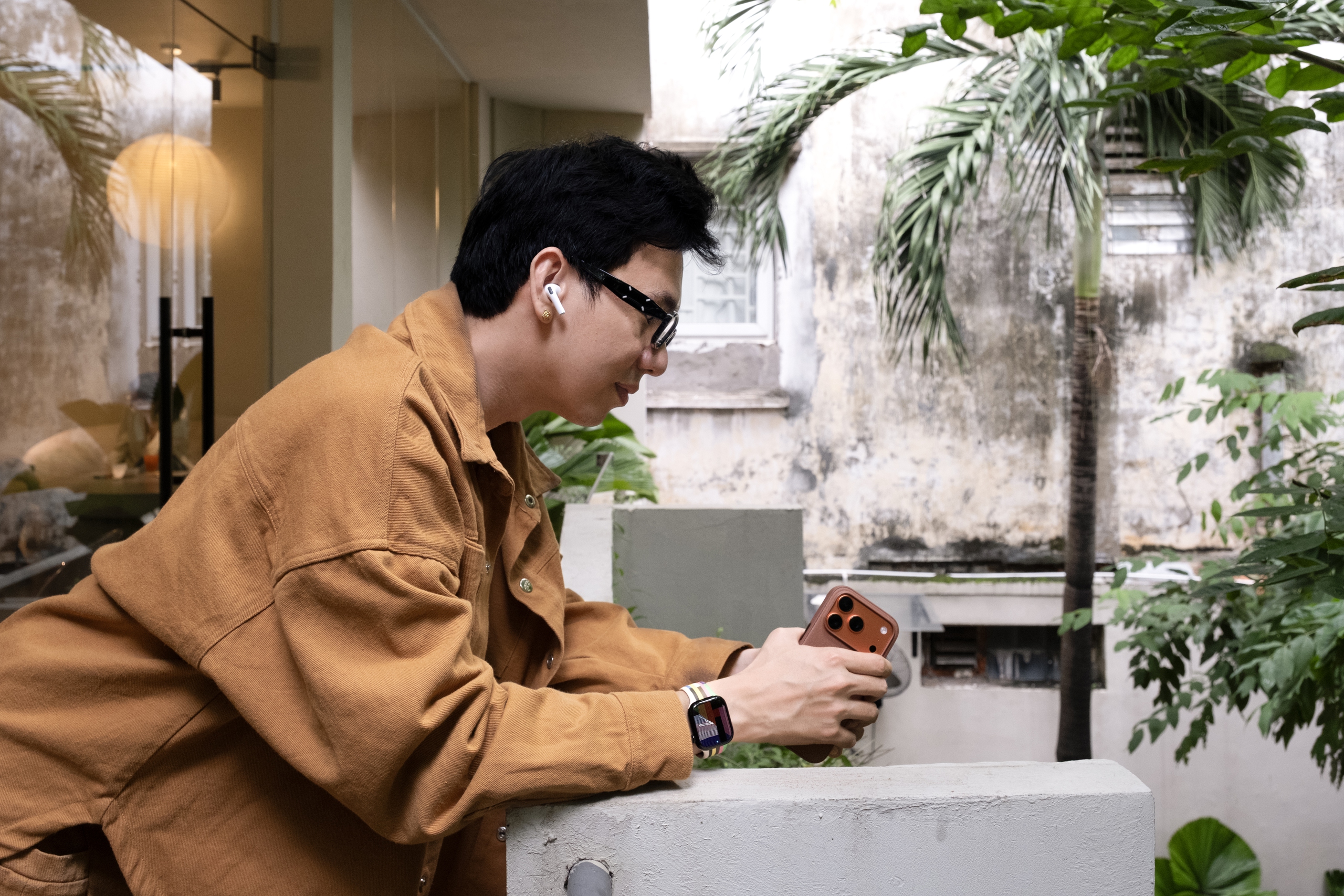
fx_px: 1195
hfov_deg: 58.7
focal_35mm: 32
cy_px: 448
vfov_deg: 41.1
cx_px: 672
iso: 1250
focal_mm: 21.3
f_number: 5.6
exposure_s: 1/55
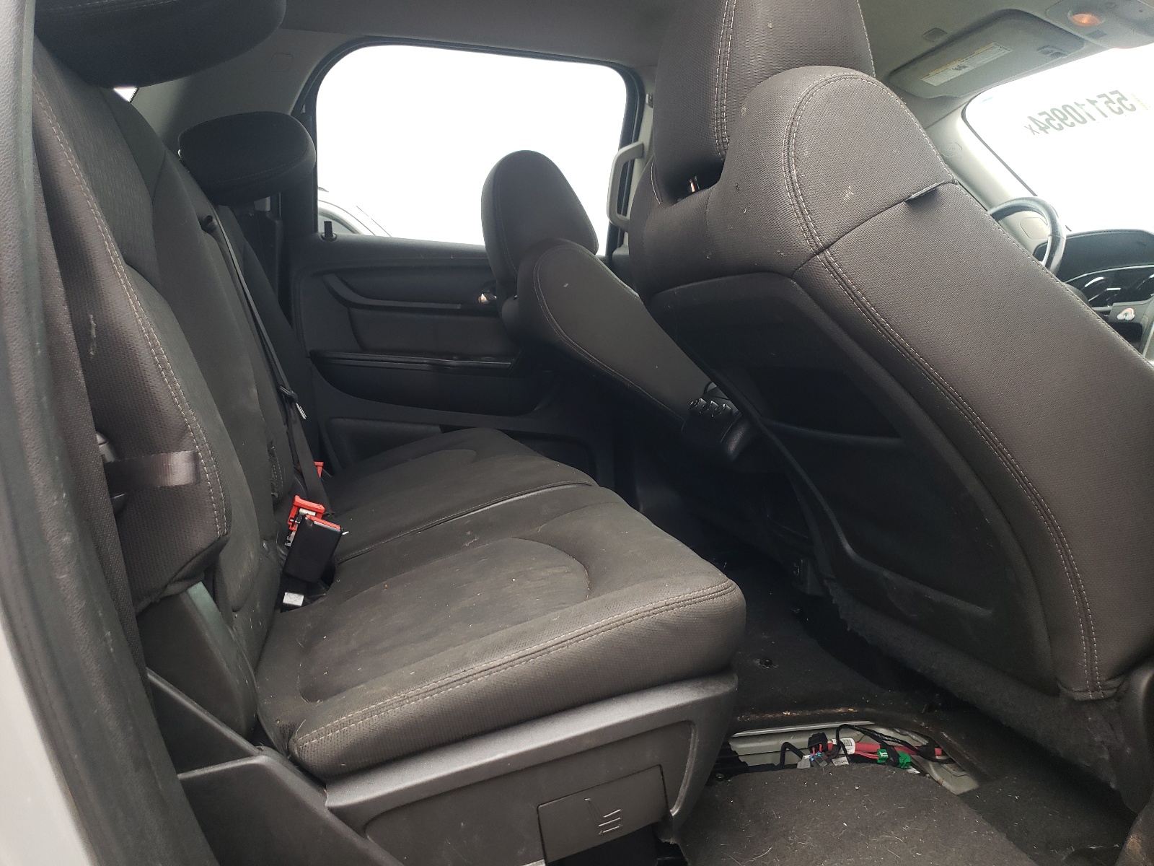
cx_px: 577
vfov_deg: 53.1
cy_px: 433
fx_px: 867
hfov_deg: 67.3
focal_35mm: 26
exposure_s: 1/120
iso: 76
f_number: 1.5
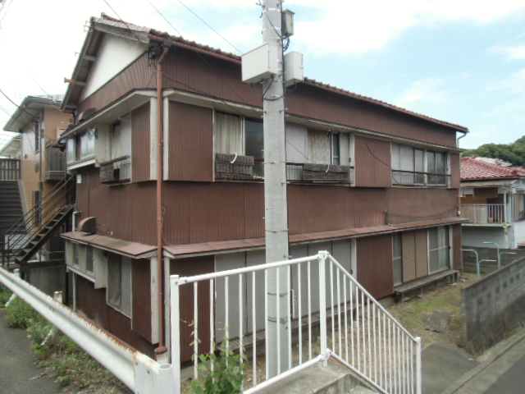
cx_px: 262
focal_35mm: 24
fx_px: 364
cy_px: 197
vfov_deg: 56.8
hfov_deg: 71.6
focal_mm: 4.24
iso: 64
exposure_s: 1/320
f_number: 3
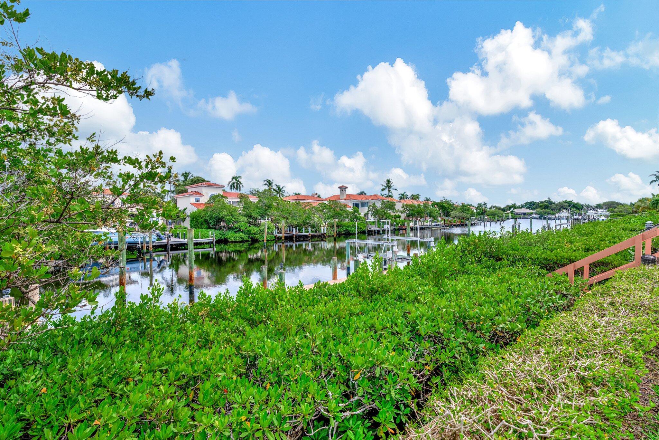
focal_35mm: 16
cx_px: 330
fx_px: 293
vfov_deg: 73.8
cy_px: 220
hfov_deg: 96.7
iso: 100
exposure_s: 1/125
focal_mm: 16
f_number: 5.6
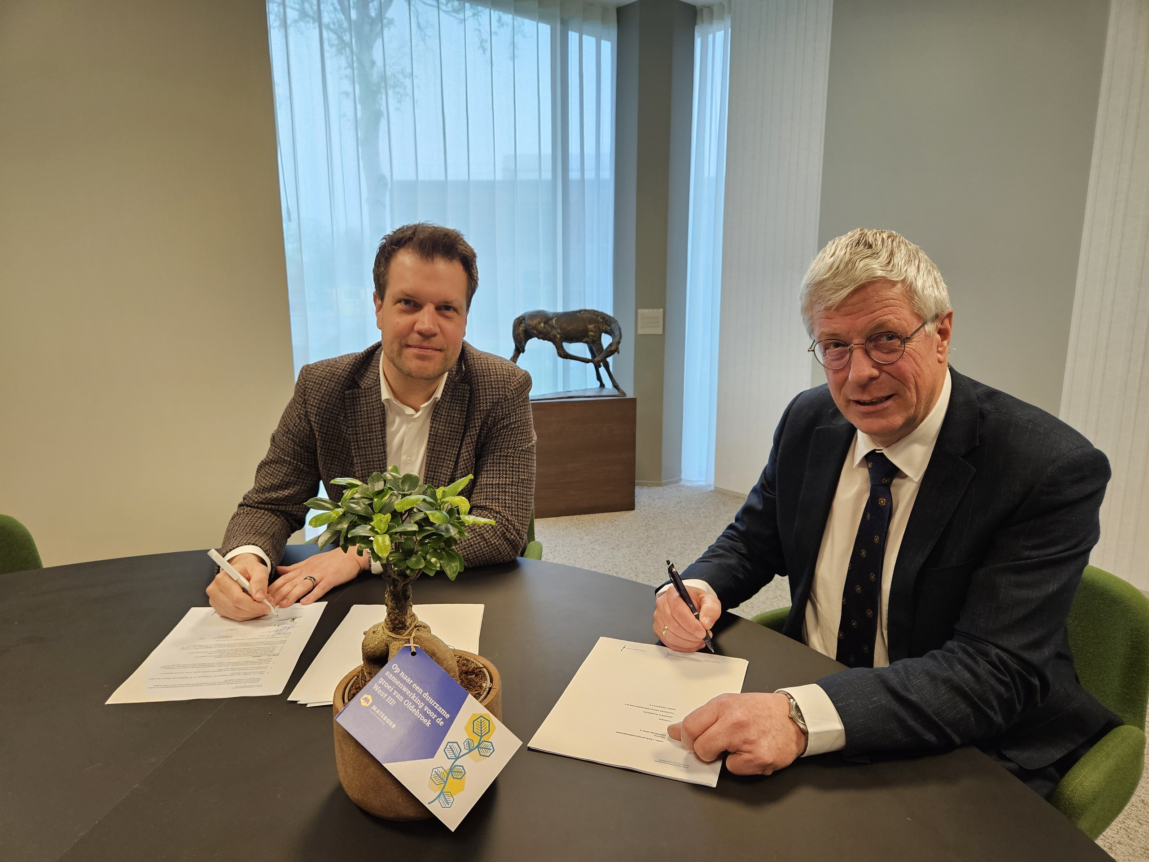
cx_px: 574
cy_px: 431
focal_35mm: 23
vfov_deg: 58.9
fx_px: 763
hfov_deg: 73.9
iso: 250
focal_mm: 5.4
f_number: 1.8
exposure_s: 1/100
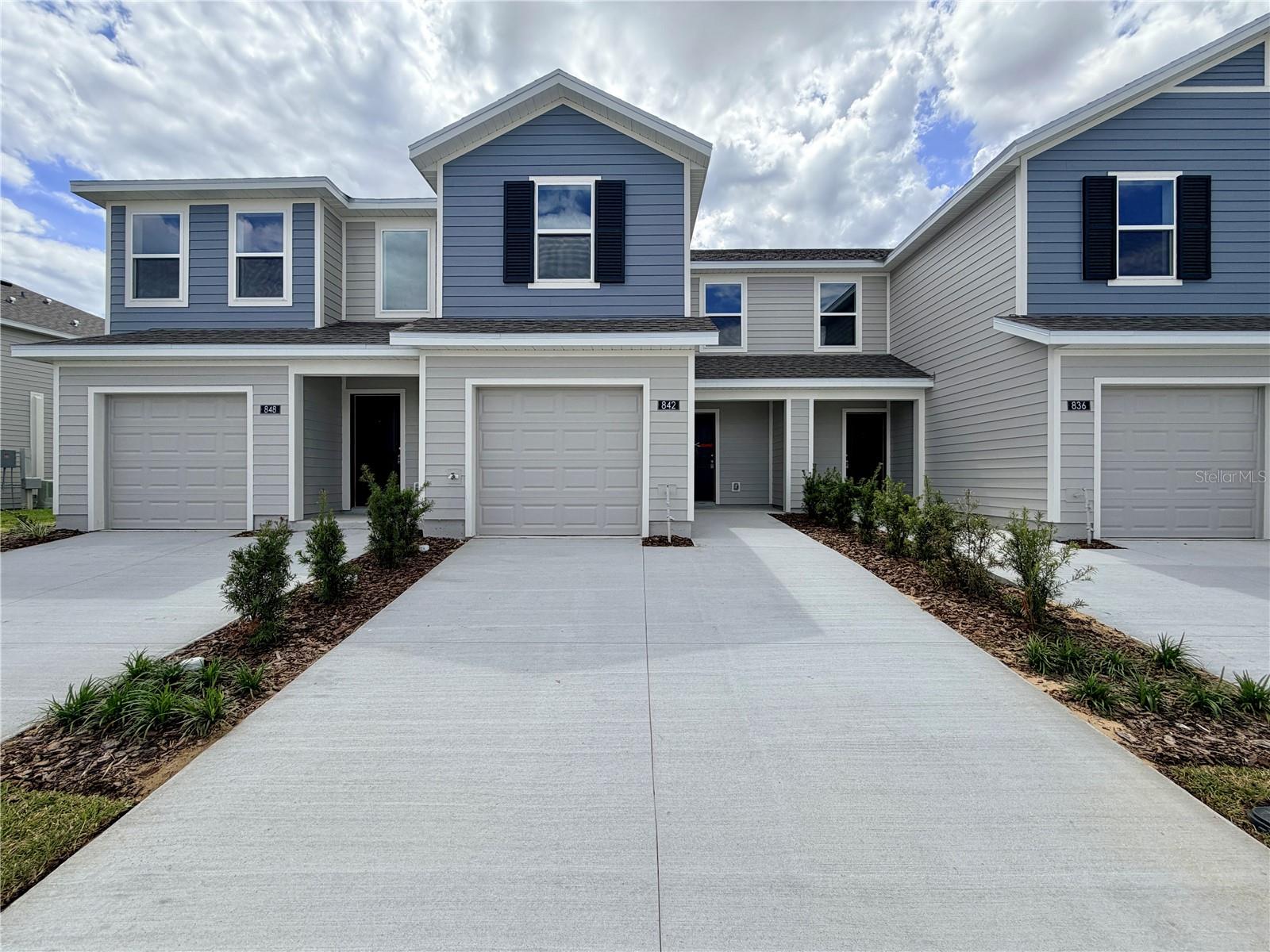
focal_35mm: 14
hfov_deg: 102.1
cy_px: 476
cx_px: 635
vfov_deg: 85.7
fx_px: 514
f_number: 2.2
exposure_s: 1/1068
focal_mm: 2.22
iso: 25
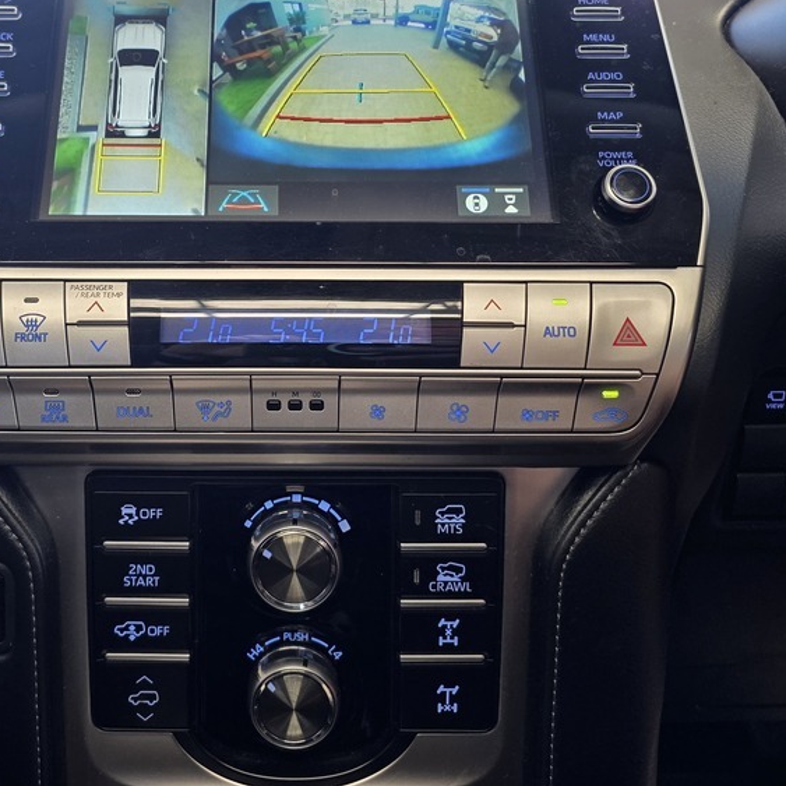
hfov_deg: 44.6
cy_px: 251
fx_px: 951
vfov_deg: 44.2
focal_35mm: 37
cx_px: 296
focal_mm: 6.25
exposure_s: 1/100
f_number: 1.7
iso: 160
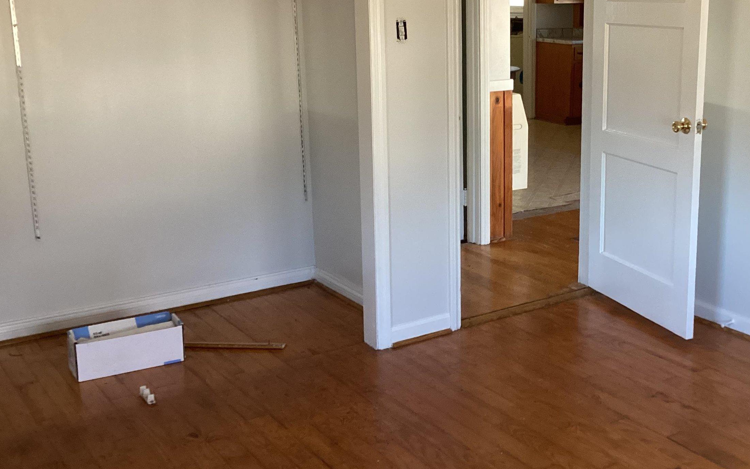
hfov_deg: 42.7
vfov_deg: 27.9
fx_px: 940
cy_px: 190
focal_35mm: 46
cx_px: 519
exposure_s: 1/60
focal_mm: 3.3
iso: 320
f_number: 2.4
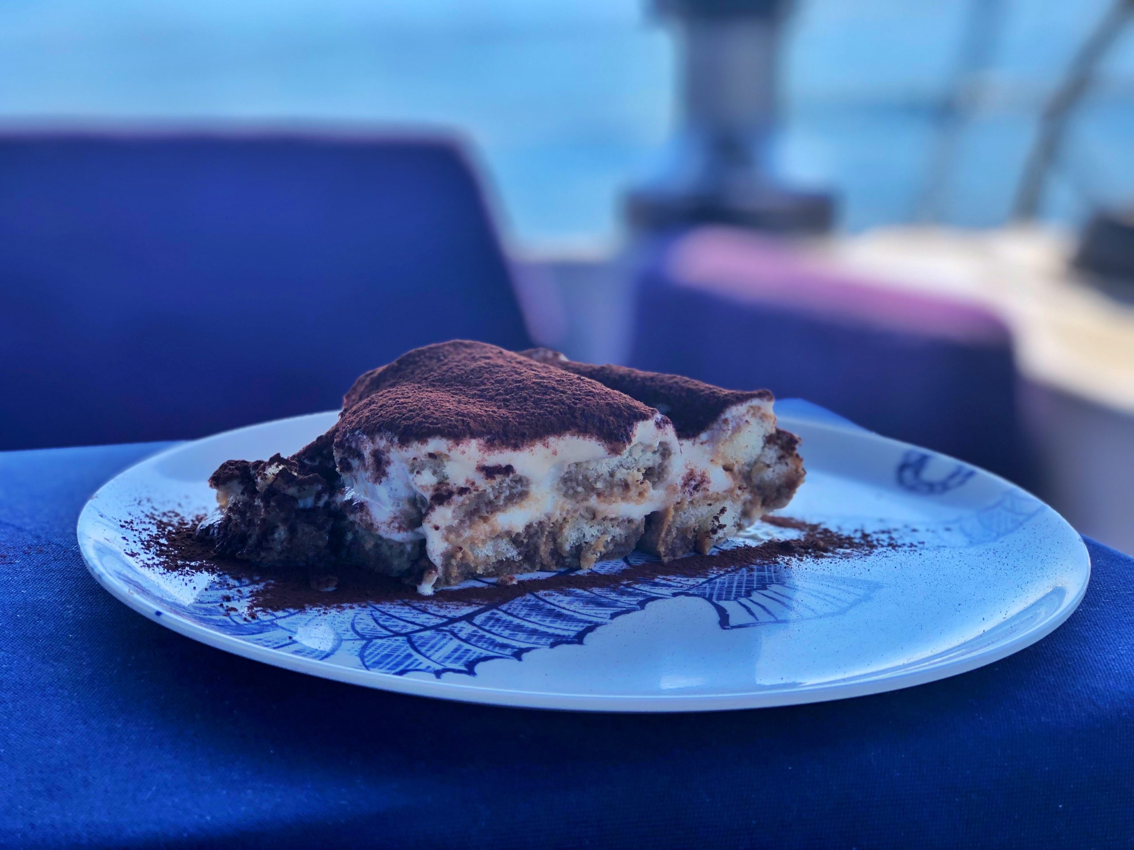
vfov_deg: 25.7
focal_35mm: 57
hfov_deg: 33.8
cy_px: 425
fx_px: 1867
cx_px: 567
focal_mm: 6.6
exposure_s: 1/284
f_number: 2.8
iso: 20
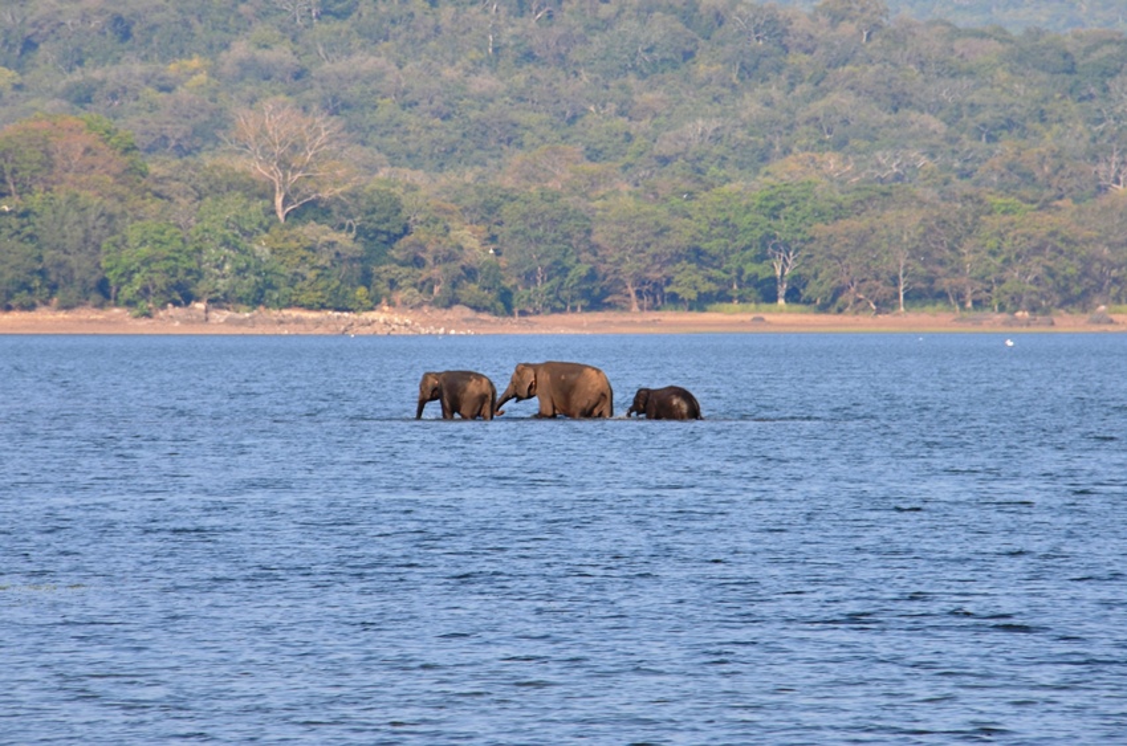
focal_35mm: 450
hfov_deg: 4.6
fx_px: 14058
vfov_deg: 3.0
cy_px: 373
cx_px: 564
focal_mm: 300
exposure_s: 1/100
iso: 100
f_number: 13
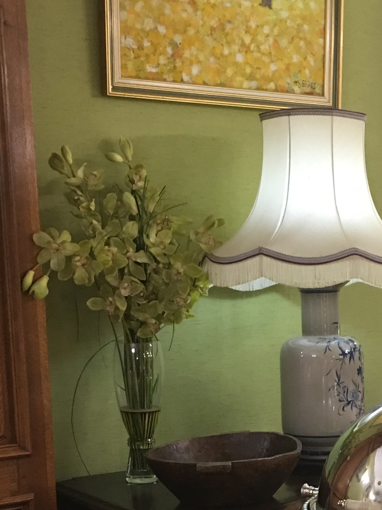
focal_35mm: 77
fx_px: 1133
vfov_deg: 24.5
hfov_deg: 18.7
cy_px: 477
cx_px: 368
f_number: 2.2
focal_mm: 4.15
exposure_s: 1/17
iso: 80
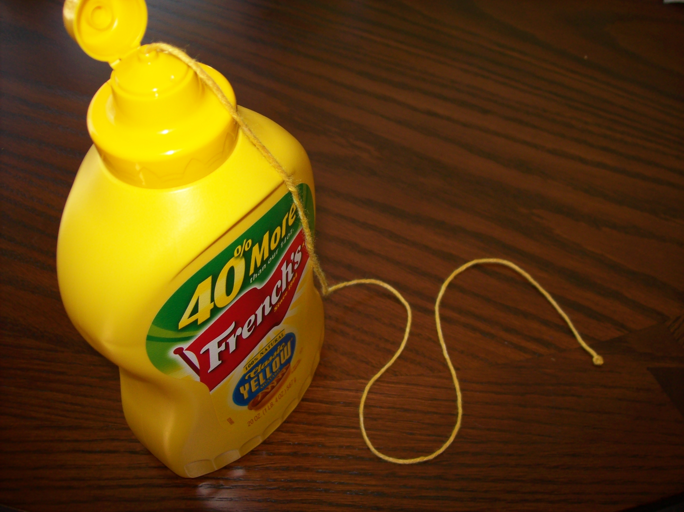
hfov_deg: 51.4
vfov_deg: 39.6
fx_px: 711
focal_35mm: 36
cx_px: 342
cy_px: 256
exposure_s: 1/64
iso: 80
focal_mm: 6
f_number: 2.7
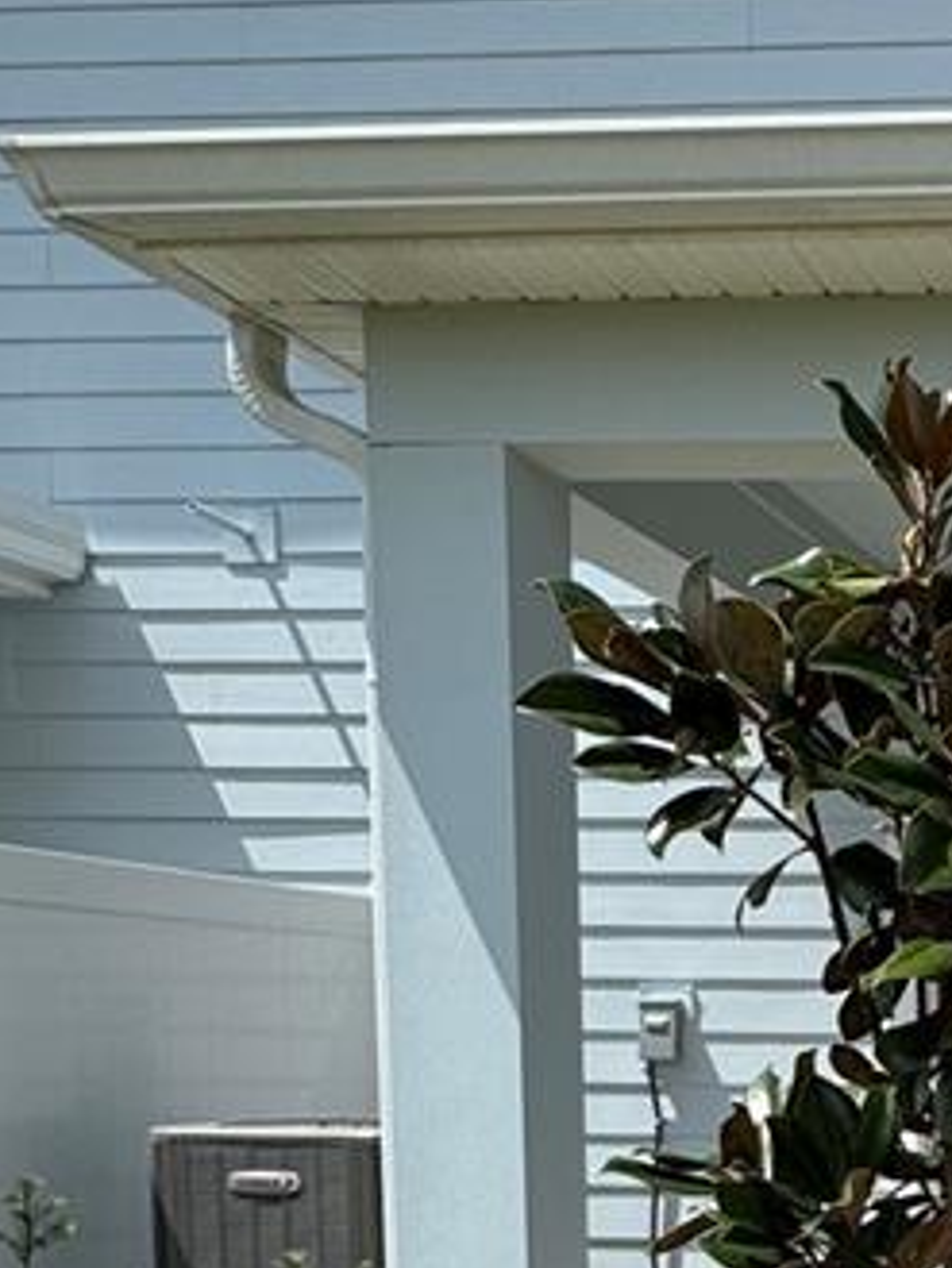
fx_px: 1869
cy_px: 1195
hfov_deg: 23.8
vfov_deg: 34.8
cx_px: 1357
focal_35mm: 51
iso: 50
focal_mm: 2.22
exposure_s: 1/1048
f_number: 2.2
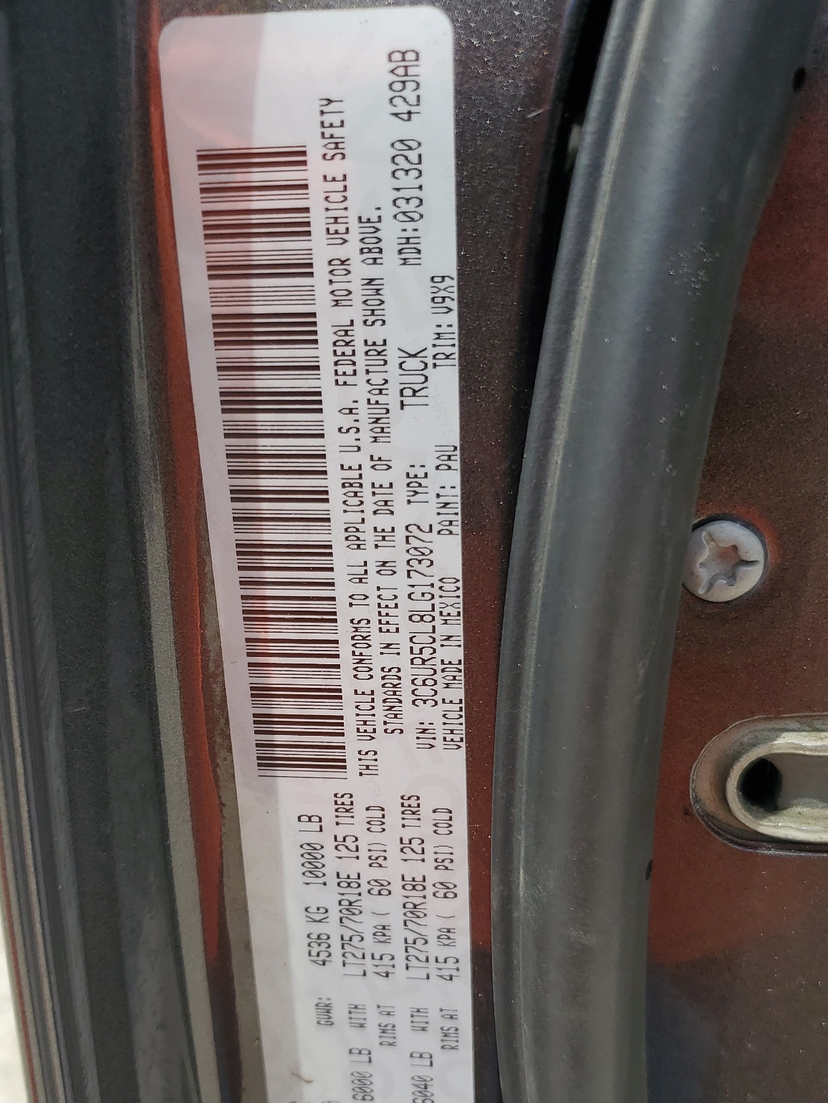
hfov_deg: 39.7
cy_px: 667
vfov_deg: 51.0
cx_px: 394
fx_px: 1148
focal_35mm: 36
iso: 50
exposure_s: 1/3333
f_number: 1.5
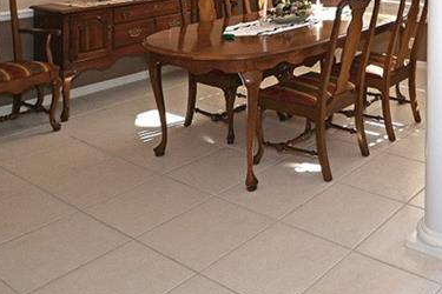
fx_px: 503
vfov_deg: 27.2
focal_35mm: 41
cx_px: 427
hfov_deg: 42.0
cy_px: -92
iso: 100
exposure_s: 1/125
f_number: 5.6
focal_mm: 10
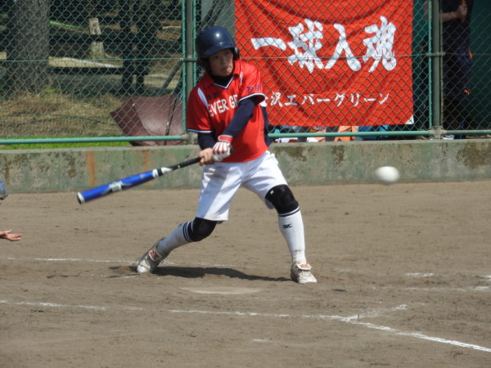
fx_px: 4255
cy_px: 184
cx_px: 246
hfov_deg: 6.6
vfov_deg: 5.0
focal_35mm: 300
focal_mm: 53.7
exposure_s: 1/500
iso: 100
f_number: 5.5
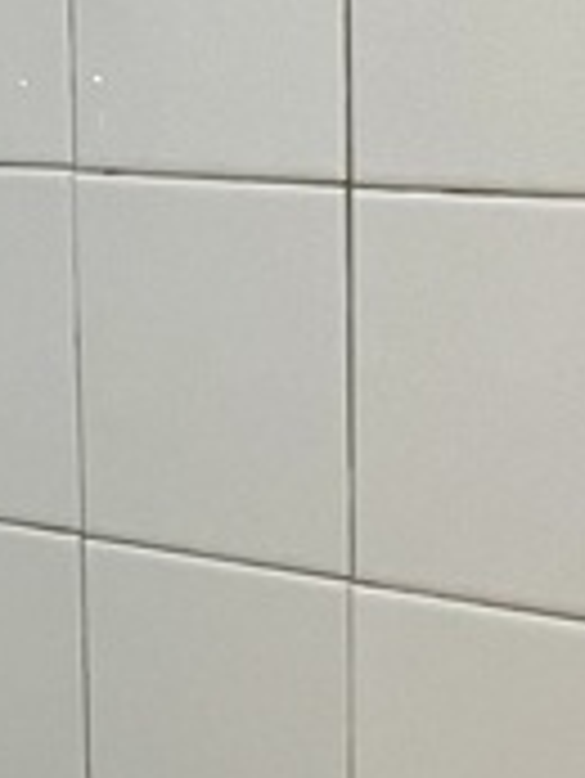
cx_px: -256
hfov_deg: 9.0
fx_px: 3646
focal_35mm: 162
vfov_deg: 12.1
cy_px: 697
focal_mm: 5.7
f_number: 1.5
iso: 125
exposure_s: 1/60
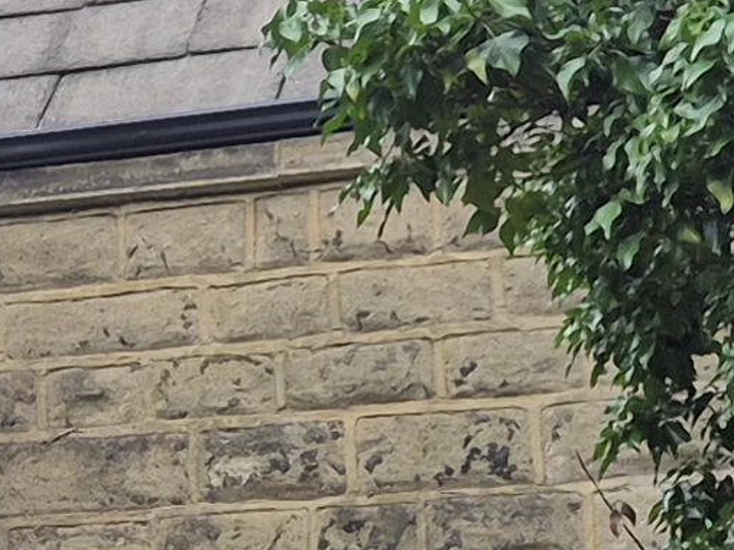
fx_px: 3838
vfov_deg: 8.1
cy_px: 641
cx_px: -85
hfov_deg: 10.8
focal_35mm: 181
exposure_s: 1/850
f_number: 1.8
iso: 25
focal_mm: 5.4
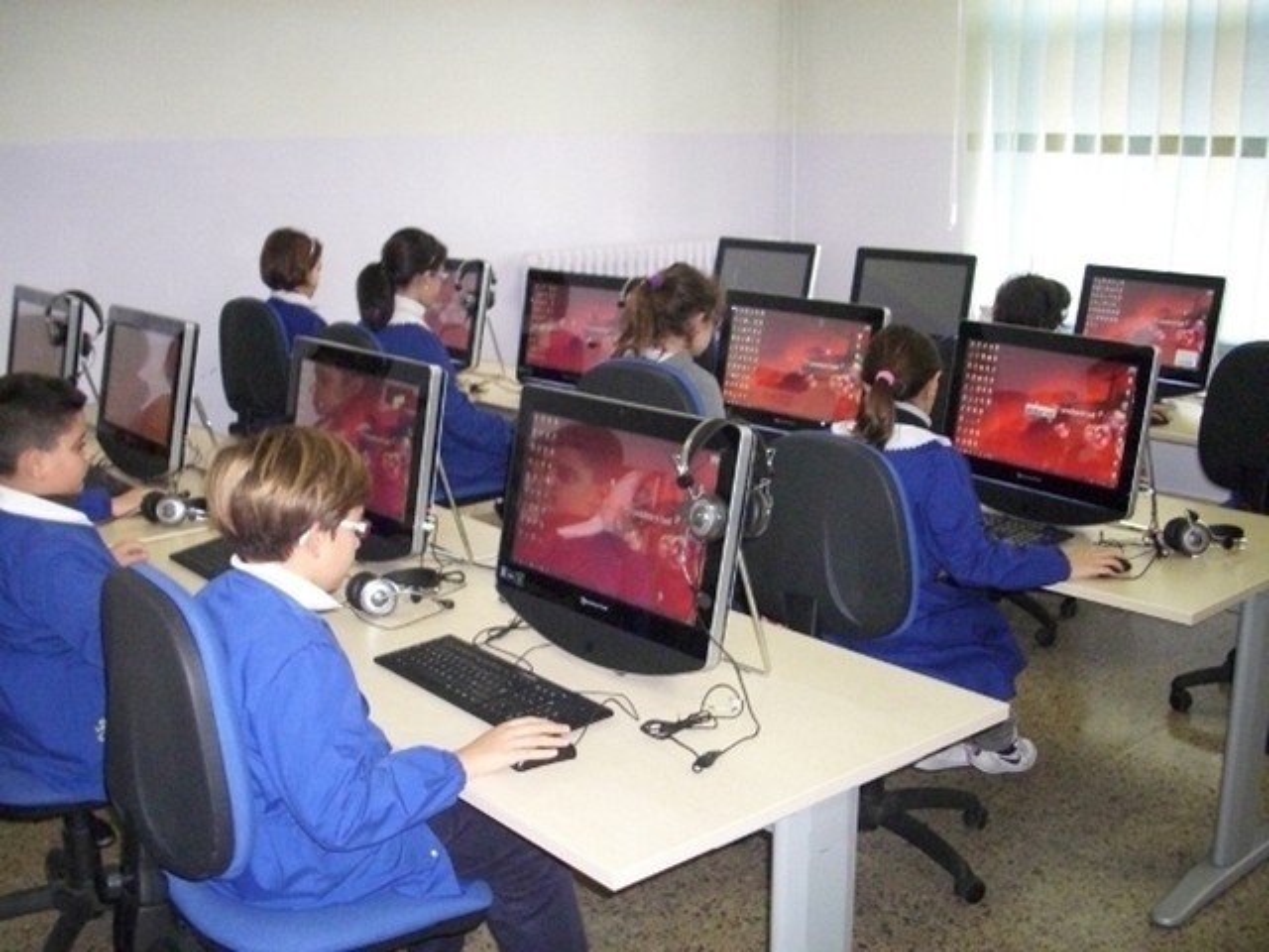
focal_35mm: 31
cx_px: 634
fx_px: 1136
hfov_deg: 58.4
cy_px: 476
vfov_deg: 45.4
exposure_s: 1/60
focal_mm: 6.2
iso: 400
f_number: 2.8
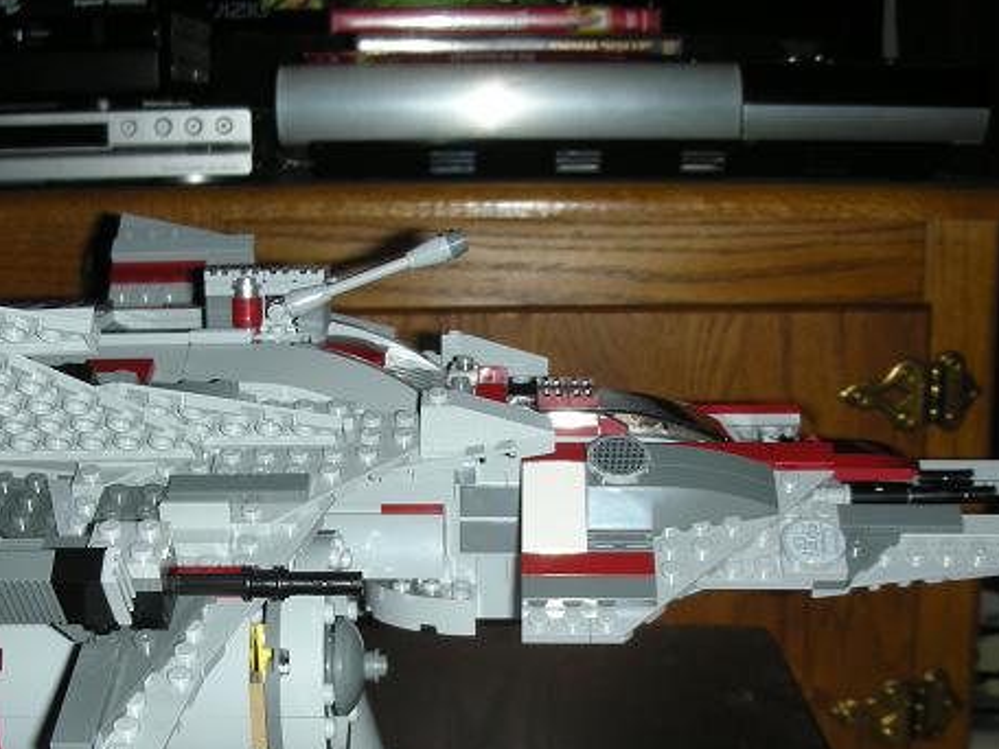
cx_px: 451
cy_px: 596
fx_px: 1703
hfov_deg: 32.7
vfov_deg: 24.4
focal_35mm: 59
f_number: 2.8
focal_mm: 5.8
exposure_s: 1/60
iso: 50
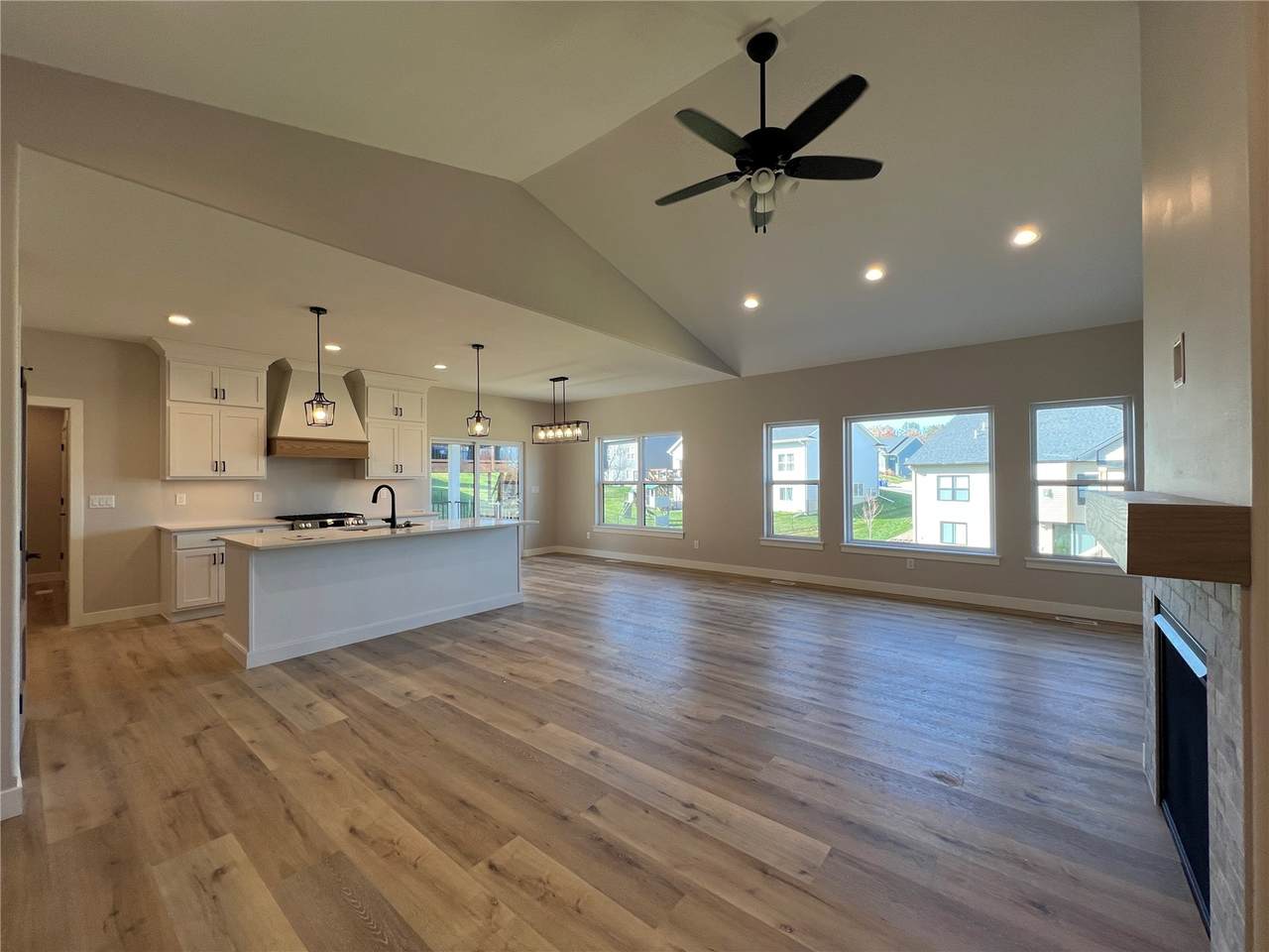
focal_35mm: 13
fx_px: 477
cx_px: 634
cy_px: 476
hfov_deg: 106.2
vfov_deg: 89.9
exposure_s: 1/120
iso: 50
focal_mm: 1.57
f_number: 1.8
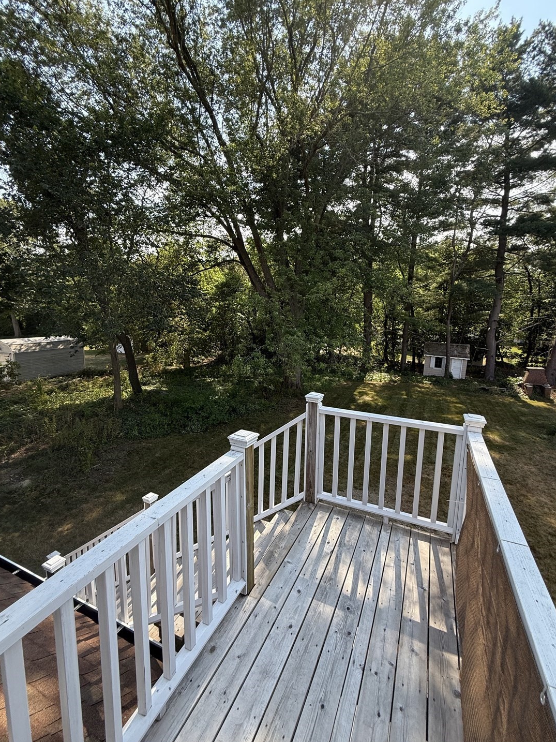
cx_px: 284
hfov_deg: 81.7
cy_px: 360
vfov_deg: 98.2
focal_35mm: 15
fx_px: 321
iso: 64
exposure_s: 1/372
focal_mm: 2.22
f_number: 2.2
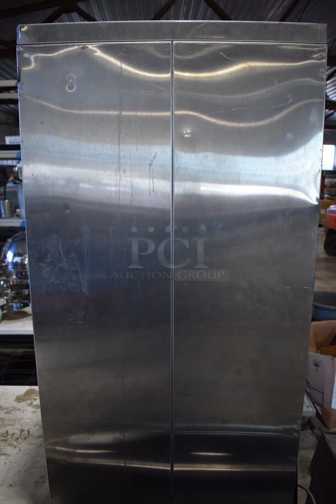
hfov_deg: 48.0
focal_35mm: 27
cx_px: 168
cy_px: 252
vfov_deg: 67.3
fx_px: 377
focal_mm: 18
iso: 800
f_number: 3.5
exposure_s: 1/160
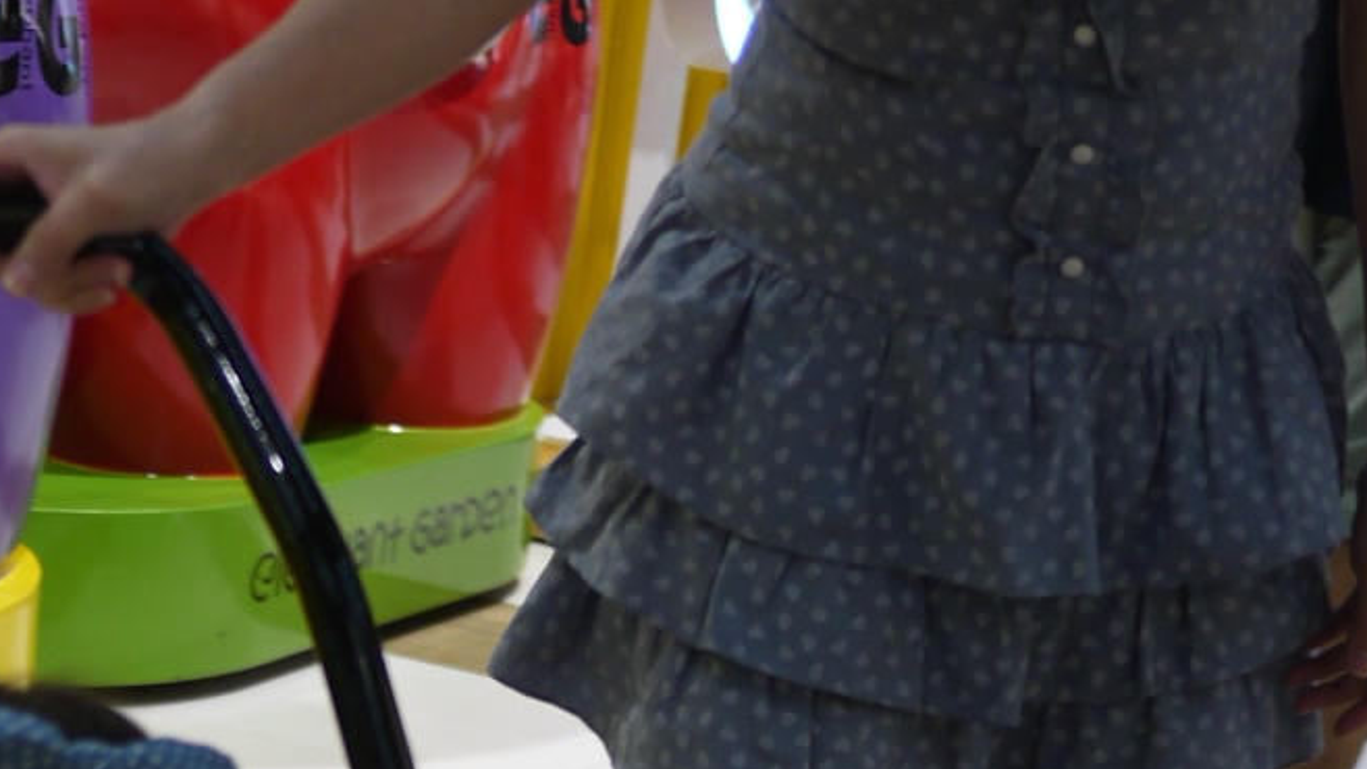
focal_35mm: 106
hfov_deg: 19.9
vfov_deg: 11.1
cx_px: 210
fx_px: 3842
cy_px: 1079
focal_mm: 20
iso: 160
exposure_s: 1/60
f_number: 1.7
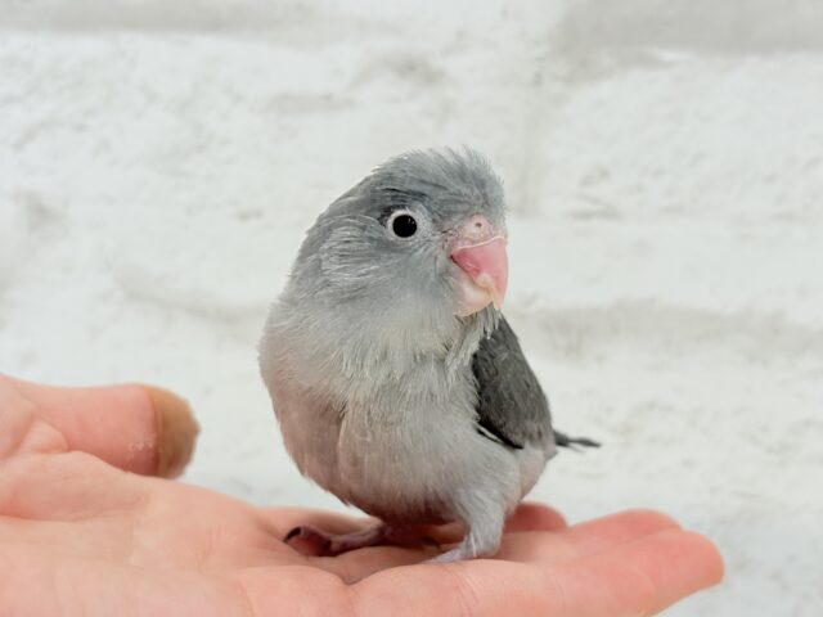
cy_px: 308
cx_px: 412
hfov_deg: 36.8
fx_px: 1236
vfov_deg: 28.0
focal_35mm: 52
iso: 80
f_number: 1.6
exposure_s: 1/100
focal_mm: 5.96
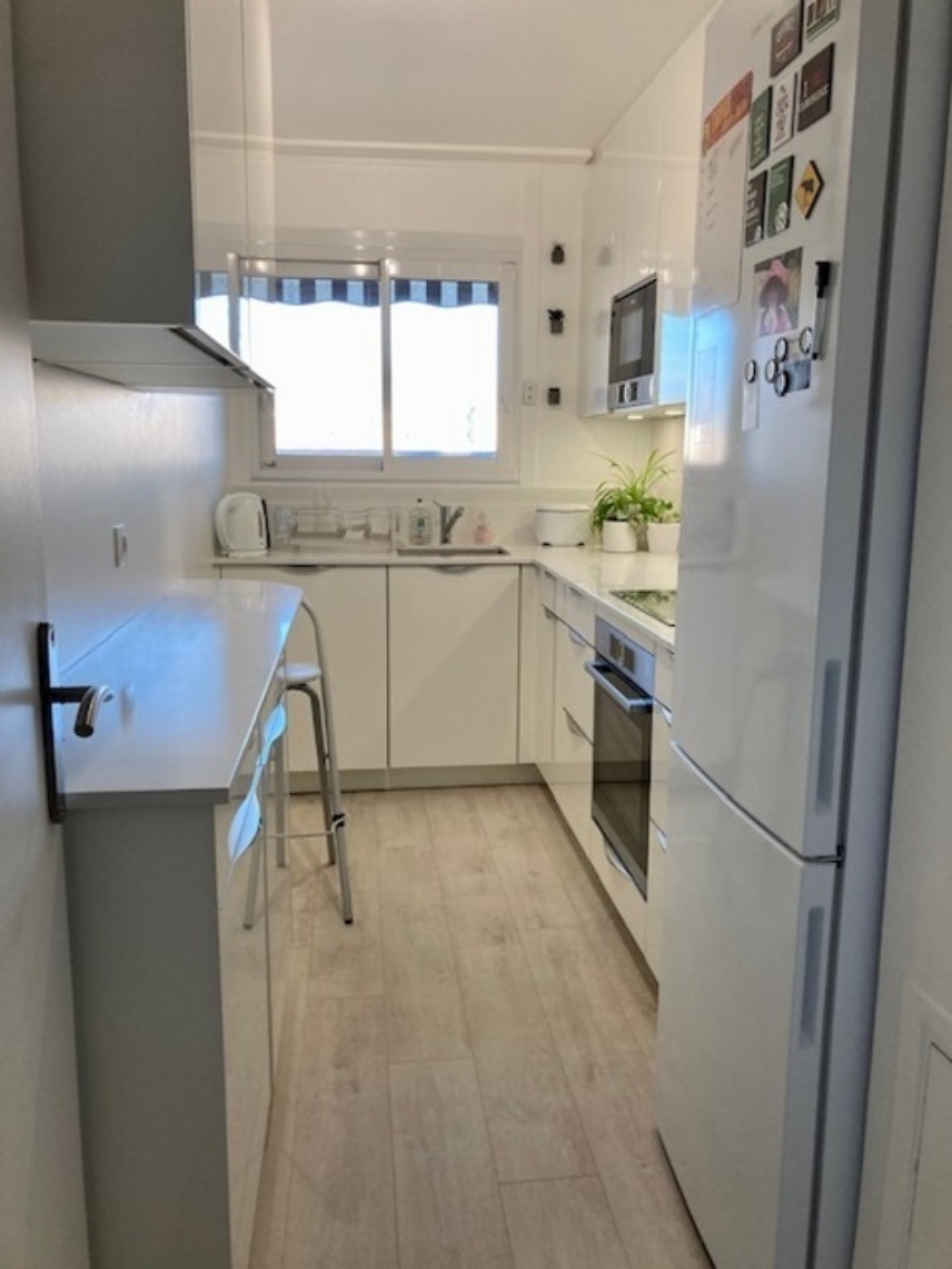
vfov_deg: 63.4
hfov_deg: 49.7
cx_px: 476
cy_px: 634
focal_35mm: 28
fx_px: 1027
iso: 64
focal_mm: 3.99
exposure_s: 1/121
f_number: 1.8
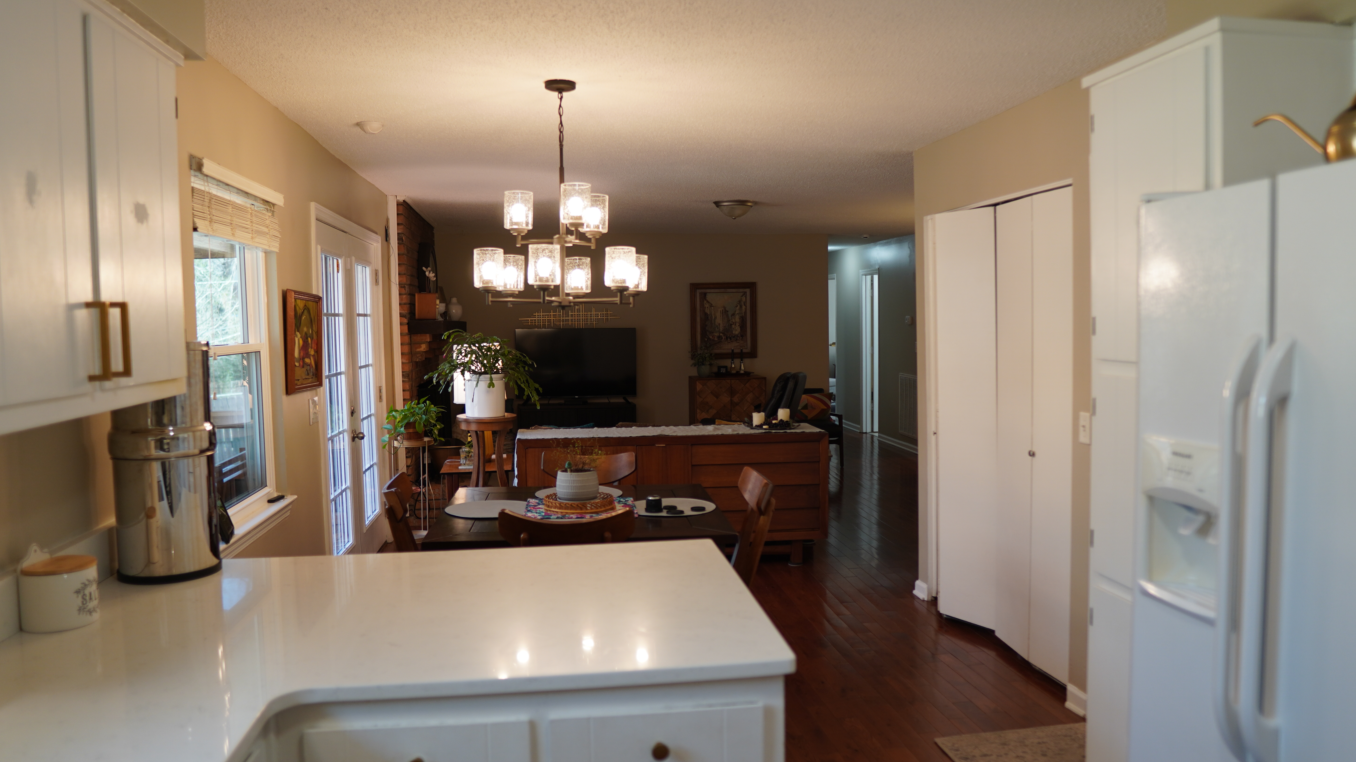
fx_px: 935
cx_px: 694
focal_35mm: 26
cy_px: 378
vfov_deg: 44.4
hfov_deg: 71.9
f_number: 1.4
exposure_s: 1/80
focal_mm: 16
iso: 100
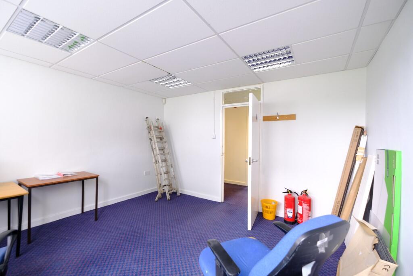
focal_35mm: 15
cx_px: 206
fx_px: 172
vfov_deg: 77.3
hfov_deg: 100.4
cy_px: 138
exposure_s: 1/7
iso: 160
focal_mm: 10
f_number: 4
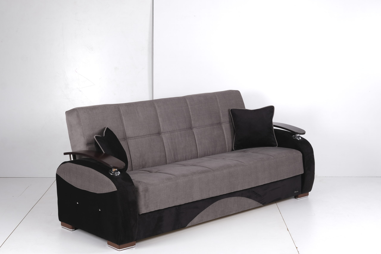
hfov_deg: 35.6
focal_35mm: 56
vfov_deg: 24.2
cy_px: 127
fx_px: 593
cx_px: 190
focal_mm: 37.6
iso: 125
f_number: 9
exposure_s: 1/125
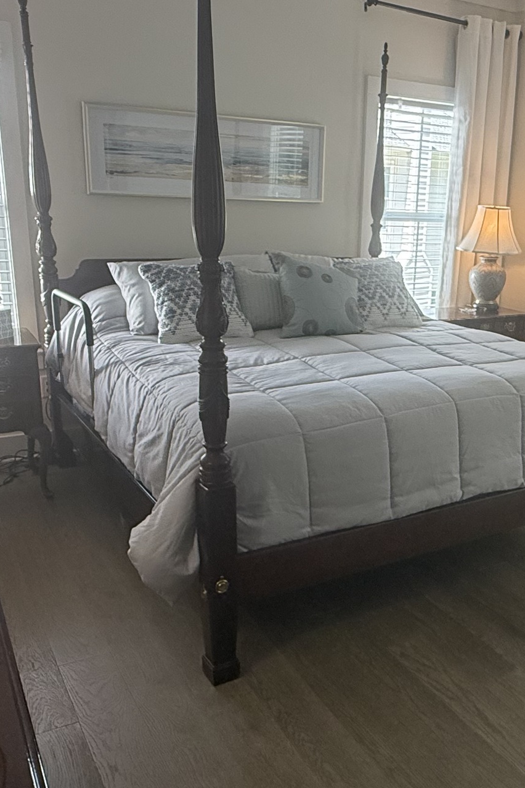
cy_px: 435
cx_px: 383
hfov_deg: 37.1
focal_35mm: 35
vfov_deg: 54.3
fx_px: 766
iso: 200
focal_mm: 2.22
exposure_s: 1/120
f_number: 2.2
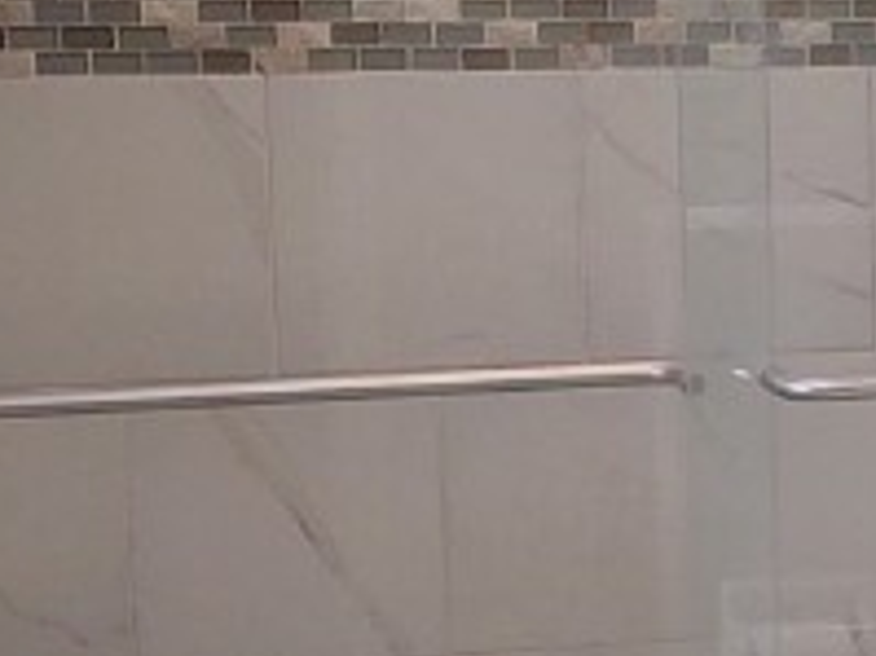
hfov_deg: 13.3
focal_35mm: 139
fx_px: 3515
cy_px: 405
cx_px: 1356
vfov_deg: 10.7
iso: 102
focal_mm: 4.75
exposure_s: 1/120
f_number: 1.7
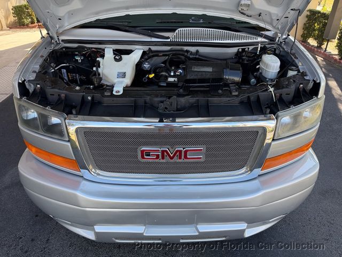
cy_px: 128
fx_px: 237
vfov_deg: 56.8
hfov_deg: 71.6
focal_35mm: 24
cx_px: 171
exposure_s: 1/593
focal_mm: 6.76
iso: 100
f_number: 1.78
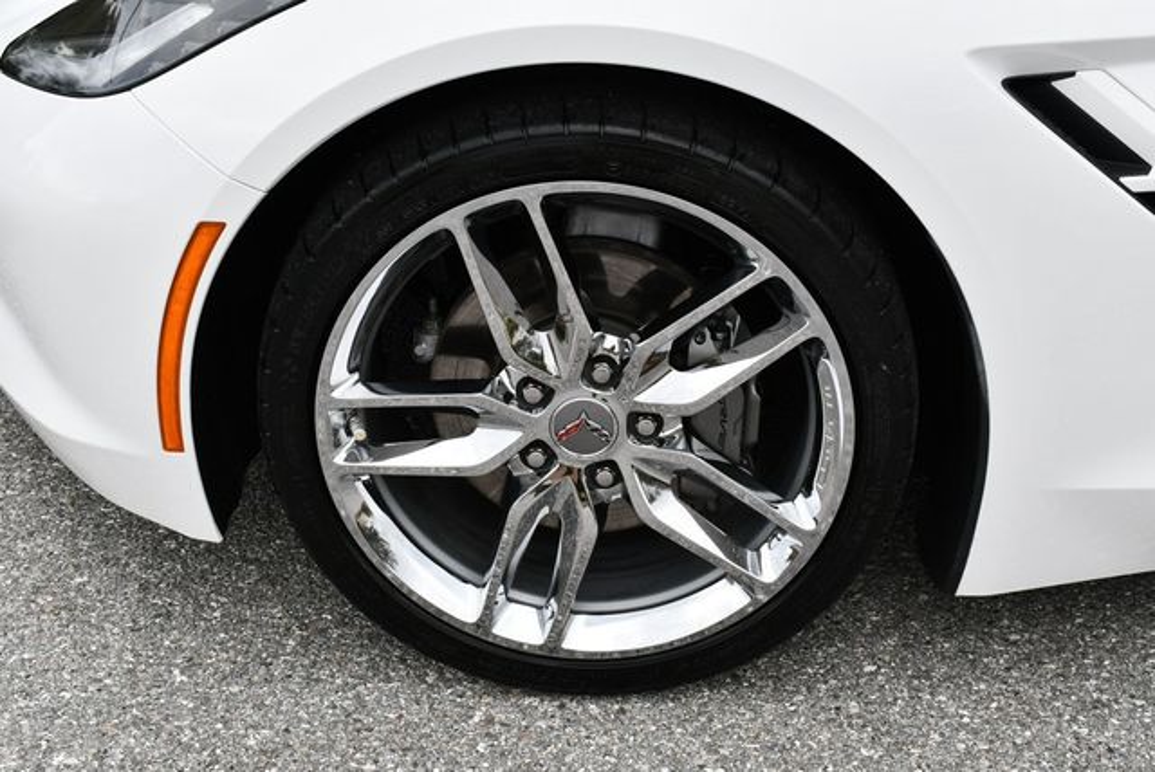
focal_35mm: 56
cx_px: 578
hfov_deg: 35.6
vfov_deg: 24.2
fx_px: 1798
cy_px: 386
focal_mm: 28
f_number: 8
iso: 180
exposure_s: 1/250
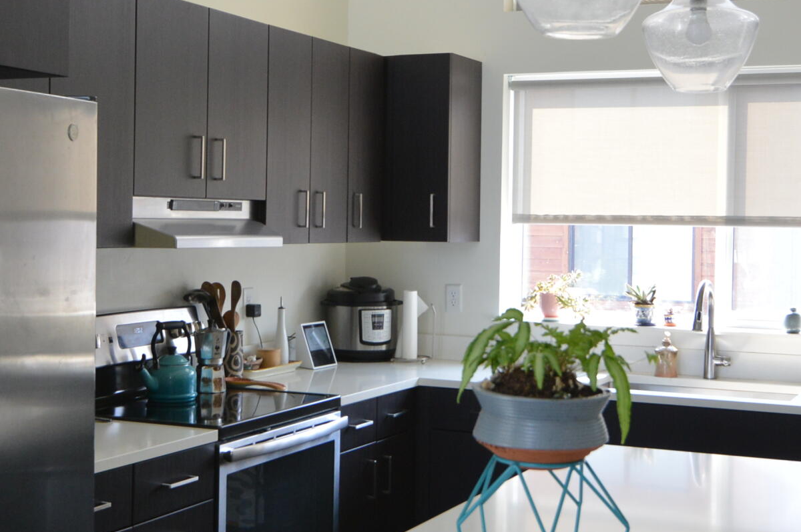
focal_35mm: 56
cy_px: 241
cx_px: 414
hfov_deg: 35.5
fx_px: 1251
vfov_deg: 24.0
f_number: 5
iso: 400
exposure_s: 1/100
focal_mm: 15
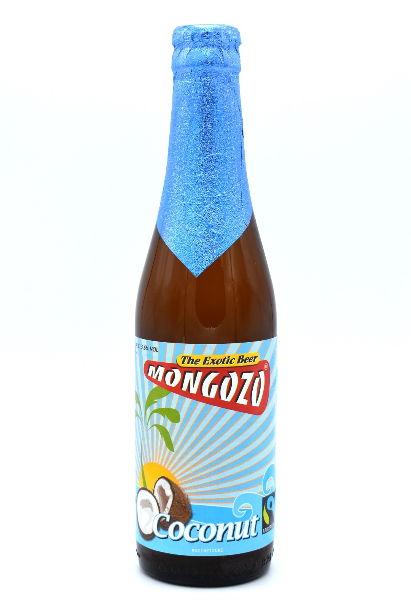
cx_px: 206
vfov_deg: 28.1
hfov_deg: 18.9
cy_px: 308
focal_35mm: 72
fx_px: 1233
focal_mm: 48
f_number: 7.1
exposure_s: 1/250
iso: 200
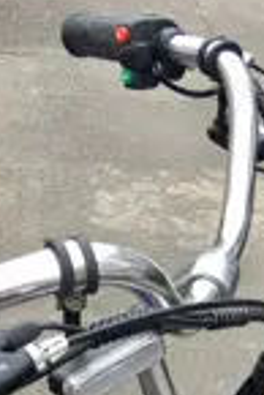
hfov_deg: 16.4
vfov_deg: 22.1
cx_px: 212
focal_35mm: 83
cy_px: 504
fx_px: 911
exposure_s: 1/100
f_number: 2.2
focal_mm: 4.15
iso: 32
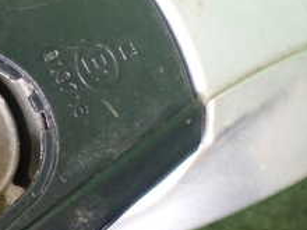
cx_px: 39
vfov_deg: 18.0
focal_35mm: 82
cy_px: 130
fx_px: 727
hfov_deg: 23.3
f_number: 2.3
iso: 800
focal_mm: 5.4
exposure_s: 1/100
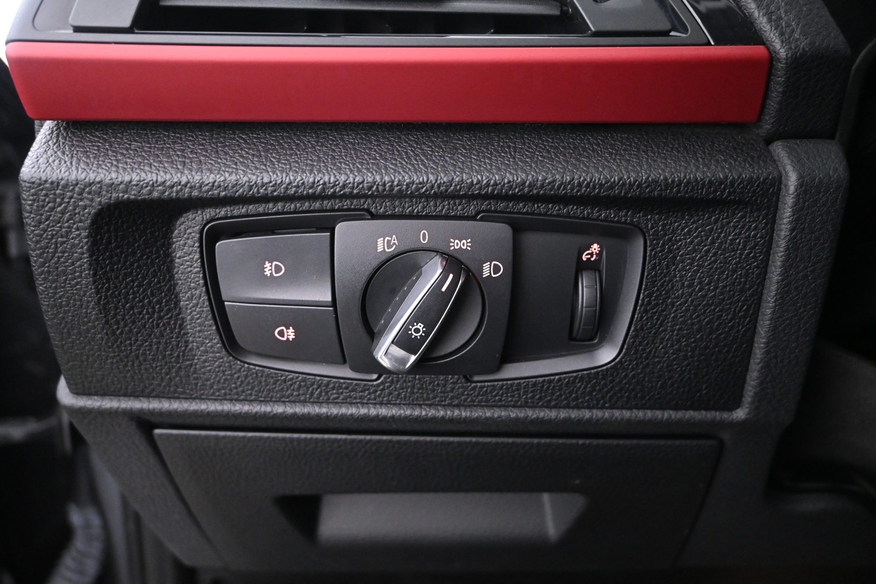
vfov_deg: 43.6
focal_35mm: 30
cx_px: 438
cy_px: 292
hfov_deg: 61.9
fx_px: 730
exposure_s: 1/13
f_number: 3.8
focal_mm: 20
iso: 3200
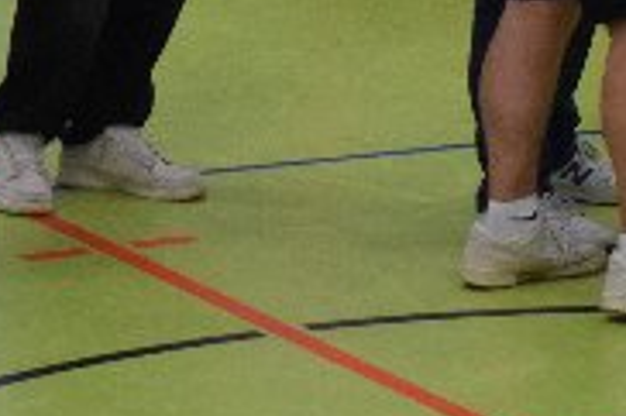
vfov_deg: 2.4
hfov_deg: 3.5
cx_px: 1121
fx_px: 10042
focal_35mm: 578
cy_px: -428
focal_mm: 70
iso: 3200
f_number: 4
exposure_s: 1/500
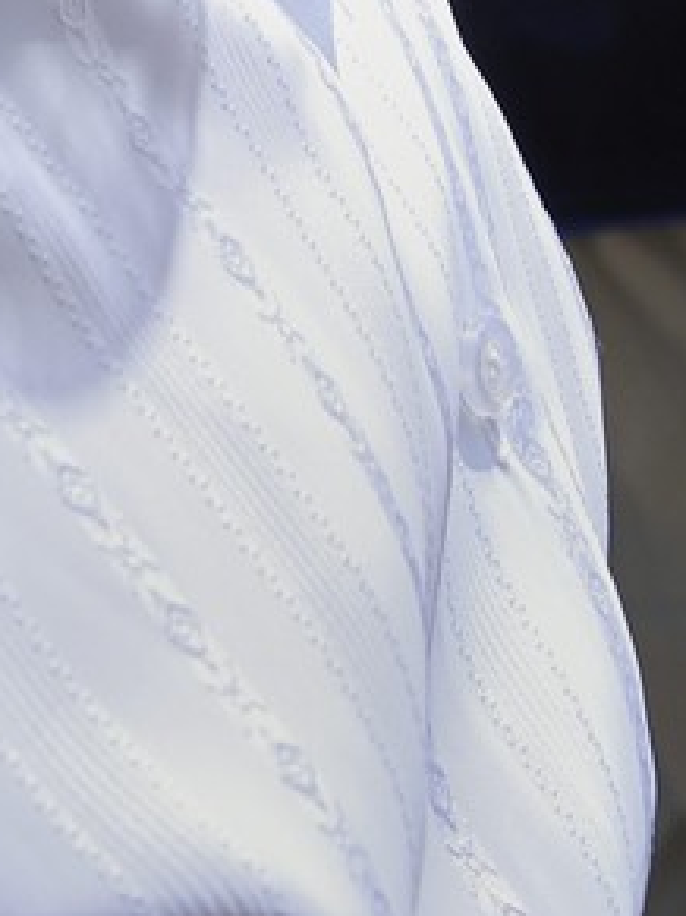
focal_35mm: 238
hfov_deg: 6.1
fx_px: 6293
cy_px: -1473
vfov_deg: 7.6
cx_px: -466
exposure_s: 1/400
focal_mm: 45
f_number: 9
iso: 400
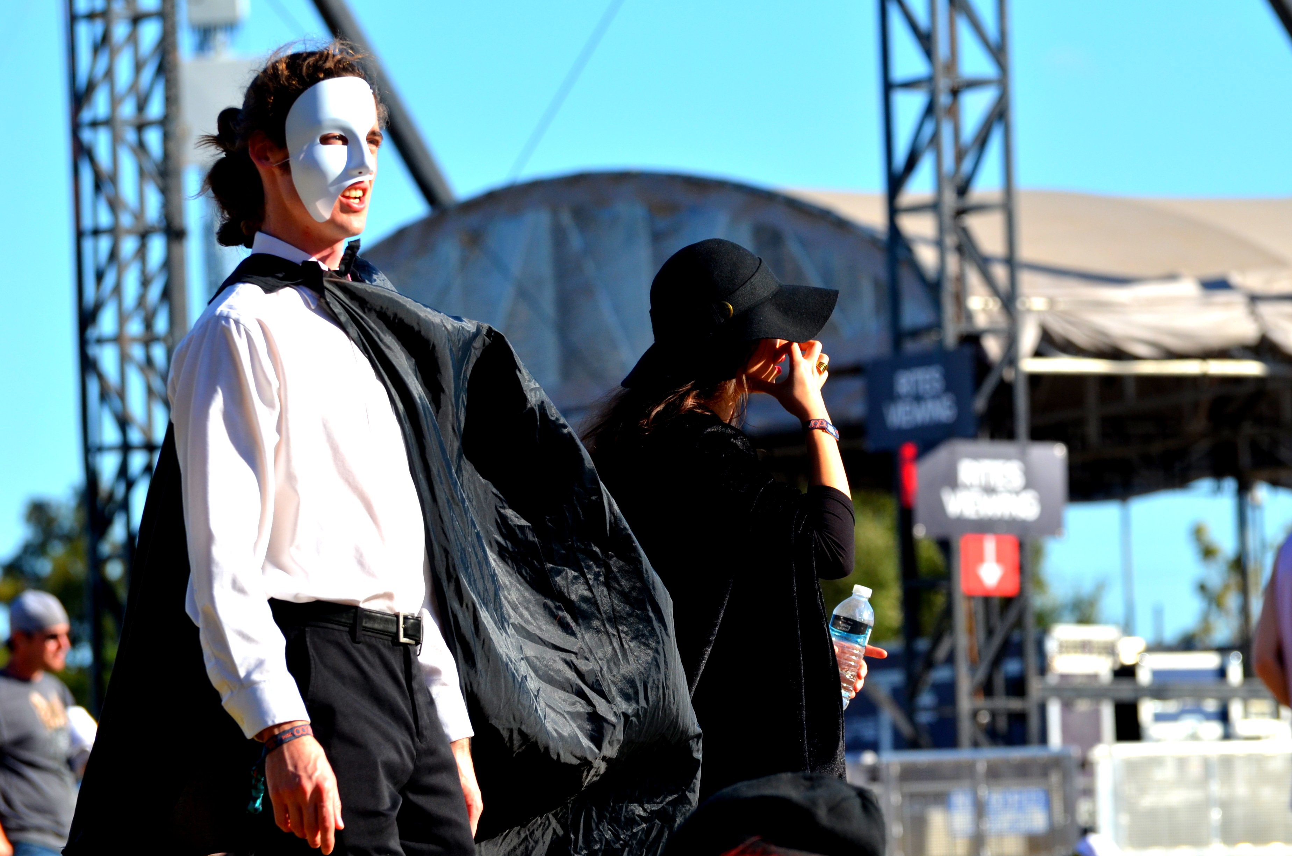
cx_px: 646
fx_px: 8327
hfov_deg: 8.9
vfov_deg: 5.9
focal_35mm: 232
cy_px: 428
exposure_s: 1/1600
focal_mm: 155
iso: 400
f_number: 6.3
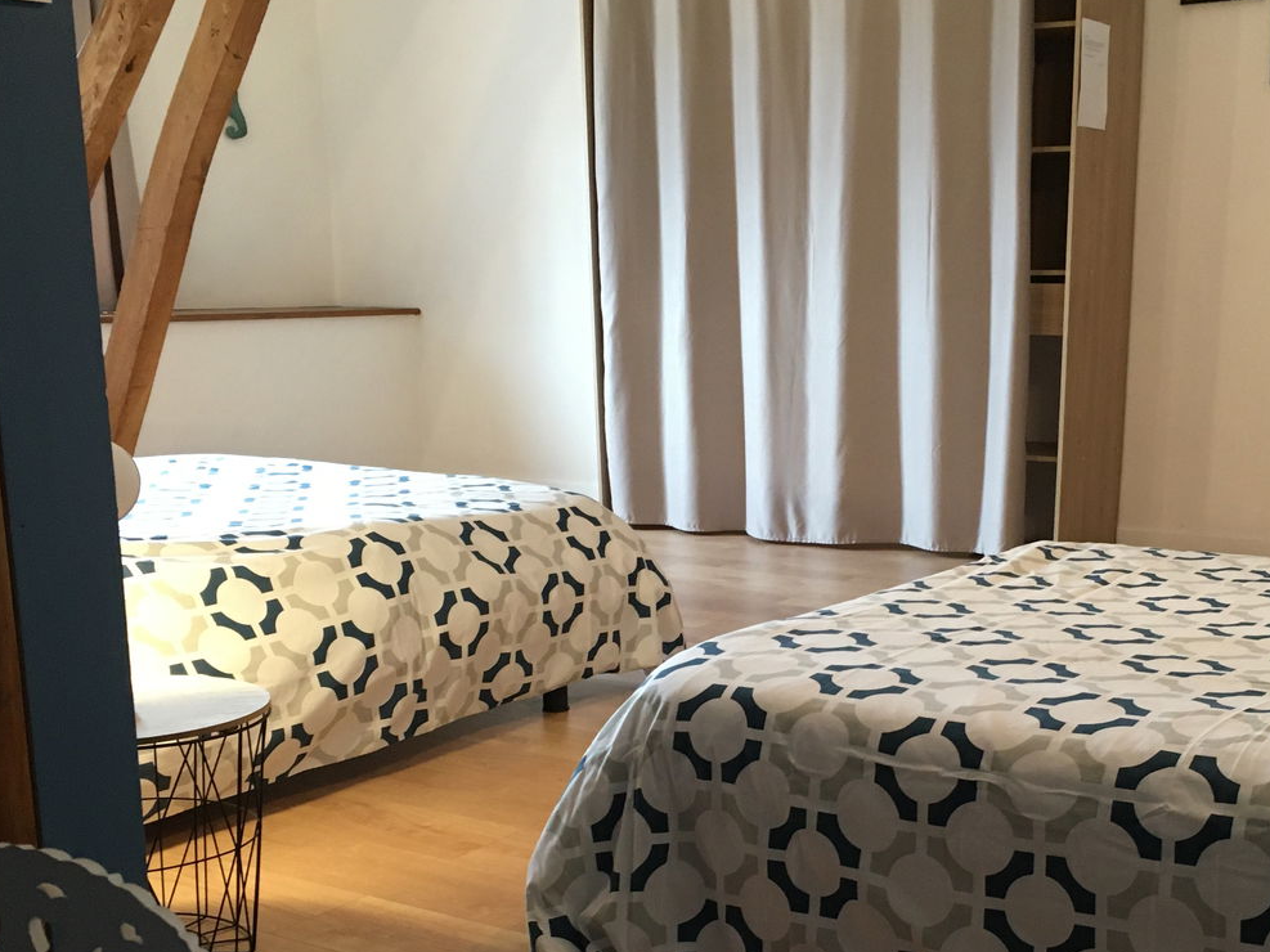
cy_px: 672
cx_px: 808
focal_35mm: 47
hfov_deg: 40.1
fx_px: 1724
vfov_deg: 30.5
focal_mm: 4.15
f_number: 2.2
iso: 200
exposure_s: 1/33
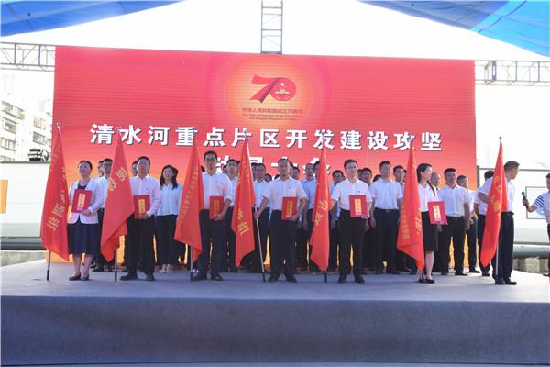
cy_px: 184
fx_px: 489
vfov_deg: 41.1
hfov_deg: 58.7
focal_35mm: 32
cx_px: 275
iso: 2000
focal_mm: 32
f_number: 13
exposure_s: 1/200
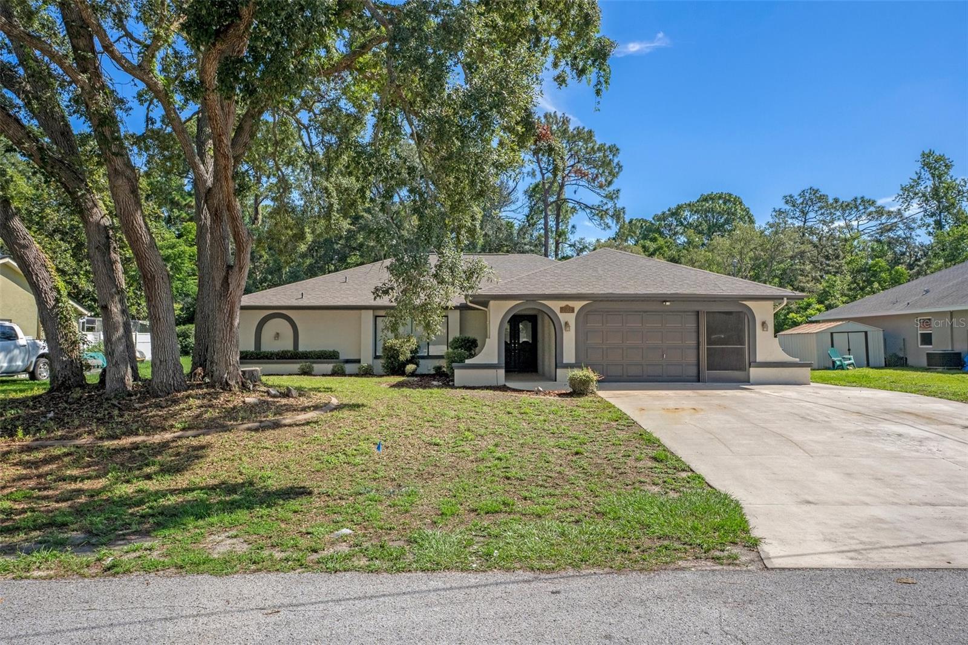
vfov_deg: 53.1
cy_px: 322
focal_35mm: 24
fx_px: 645
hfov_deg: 73.8
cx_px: 484
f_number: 8
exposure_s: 1/3200
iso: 320
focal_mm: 16
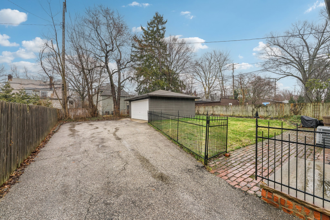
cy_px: 110
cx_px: 165
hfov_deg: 104.3
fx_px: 128
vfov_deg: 81.2
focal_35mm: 14
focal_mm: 14
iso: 200
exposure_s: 1/50
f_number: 8
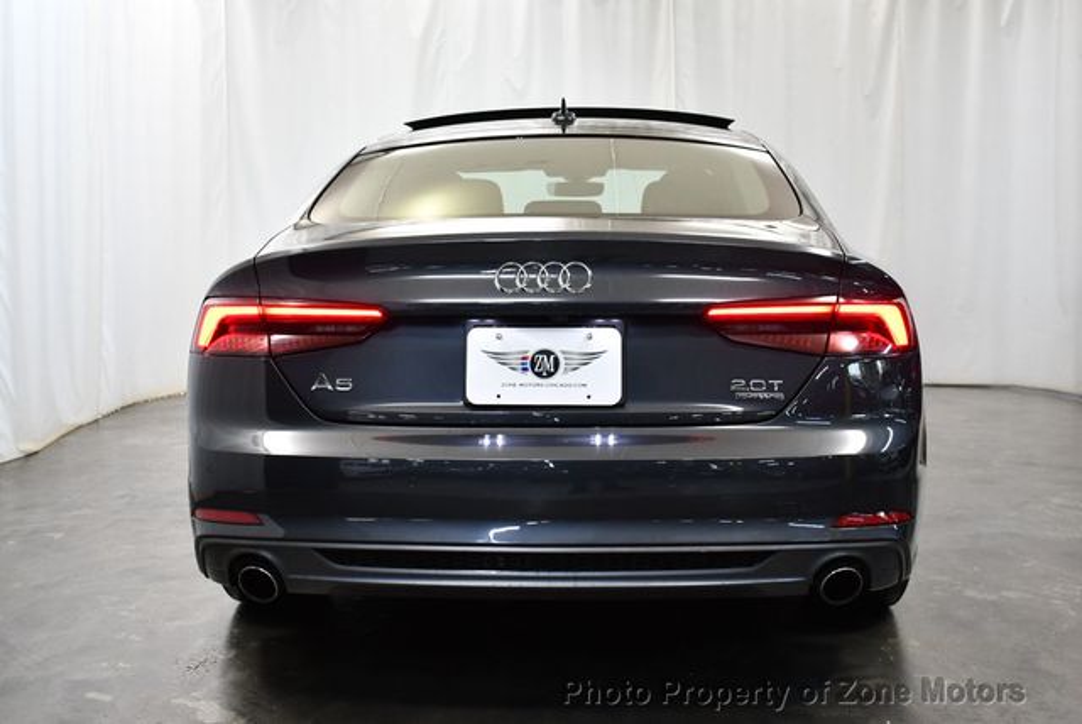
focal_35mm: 42
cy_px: 362
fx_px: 1263
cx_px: 541
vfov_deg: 32.0
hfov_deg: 46.4
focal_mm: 21
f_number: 3.8
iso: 1100
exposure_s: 1/125
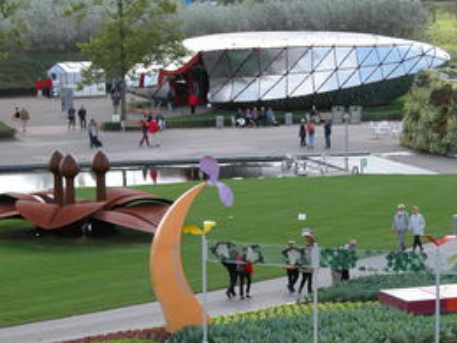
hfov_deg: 13.1
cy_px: 213
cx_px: 264
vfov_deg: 9.8
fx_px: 1994
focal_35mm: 151
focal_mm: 25.4
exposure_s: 1/252
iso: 100
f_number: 4.6
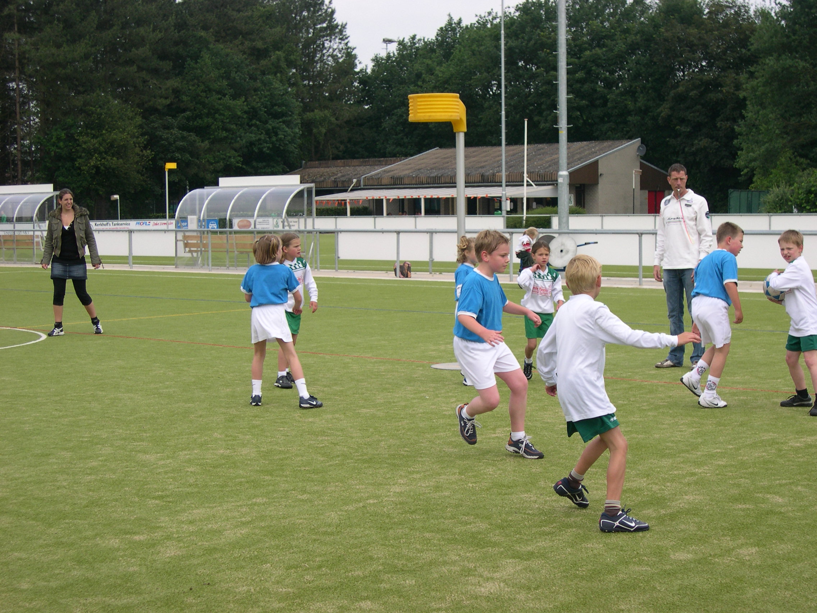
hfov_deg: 31.2
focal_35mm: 62
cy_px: 306
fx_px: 1463
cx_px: 408
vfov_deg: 23.7
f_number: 3.5
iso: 100
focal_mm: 13.2
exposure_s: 1/505
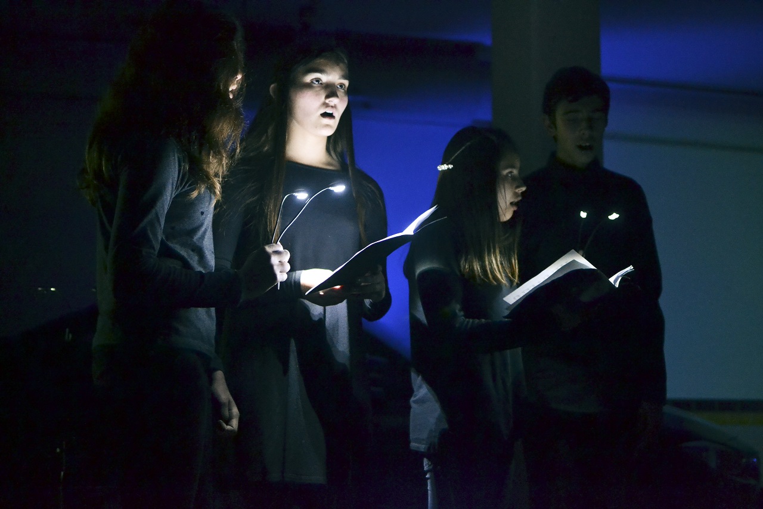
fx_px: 1112
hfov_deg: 37.9
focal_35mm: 52
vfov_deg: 25.7
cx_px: 382
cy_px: 254
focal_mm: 35
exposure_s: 1/30
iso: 3200
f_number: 1.8
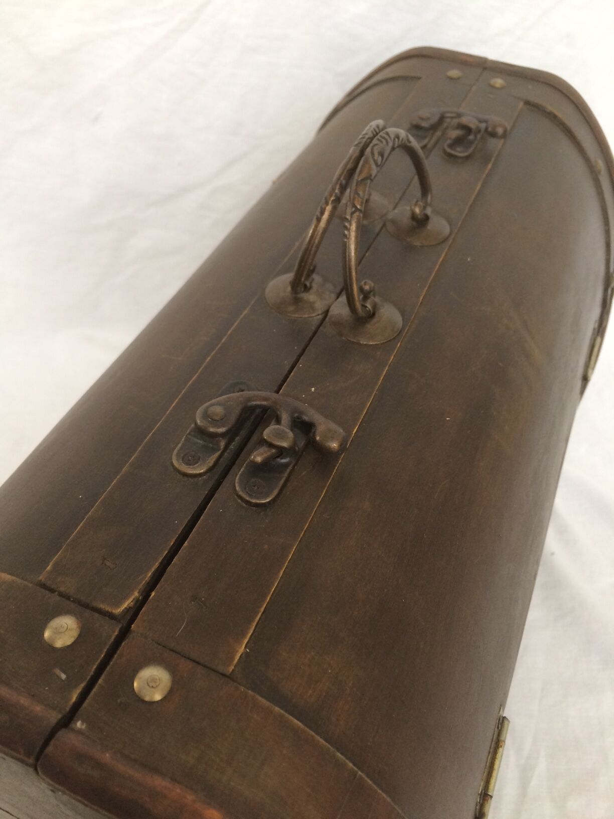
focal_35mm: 29
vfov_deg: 61.7
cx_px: 307
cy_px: 410
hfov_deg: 48.2
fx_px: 686
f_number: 2.2
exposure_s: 1/33
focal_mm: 4.15
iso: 50
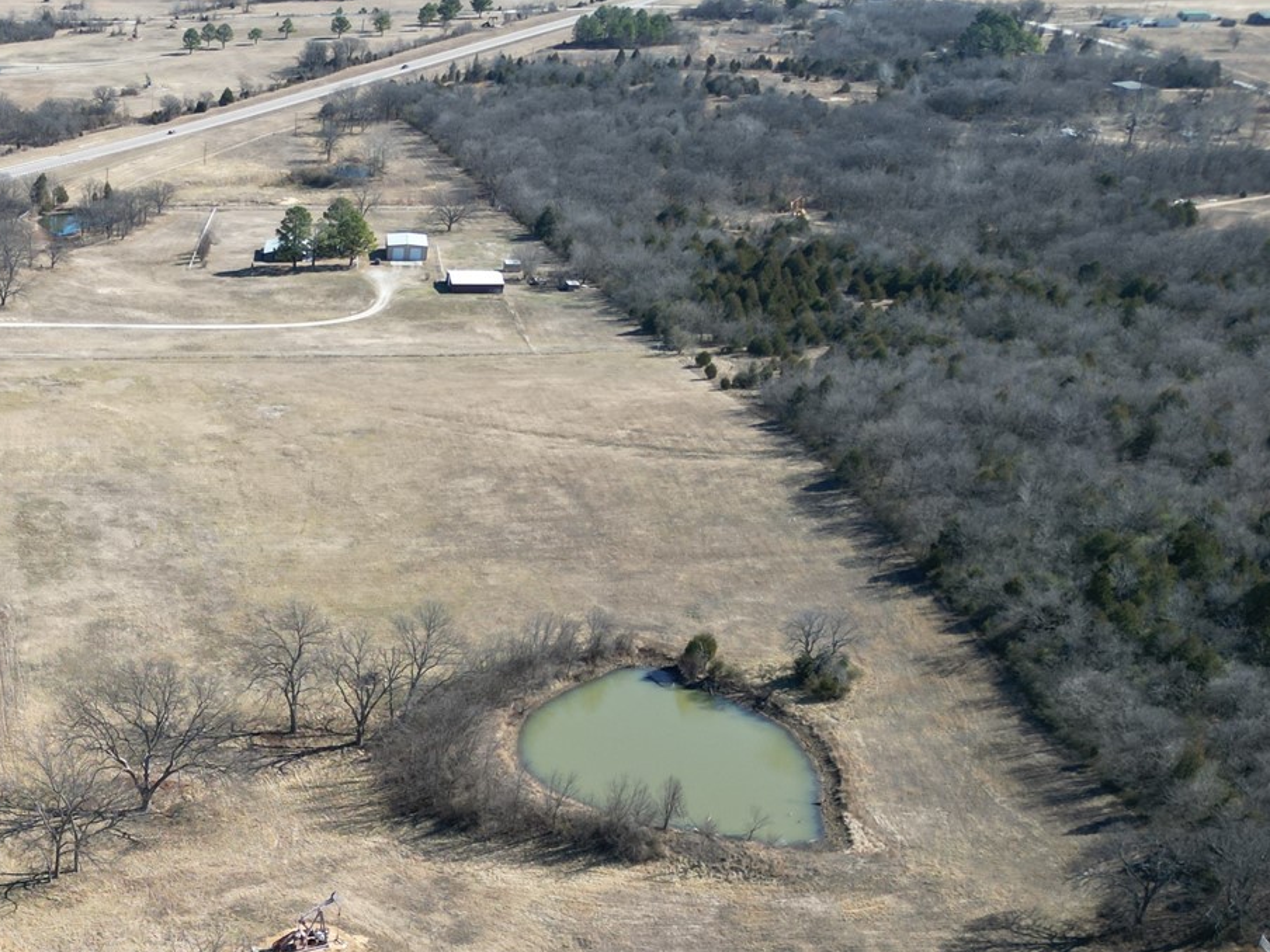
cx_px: 0
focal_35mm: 51
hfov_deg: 34.2
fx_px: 1871
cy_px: 918
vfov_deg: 27.2
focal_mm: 6.72
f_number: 1.7
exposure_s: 1/1250
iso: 100
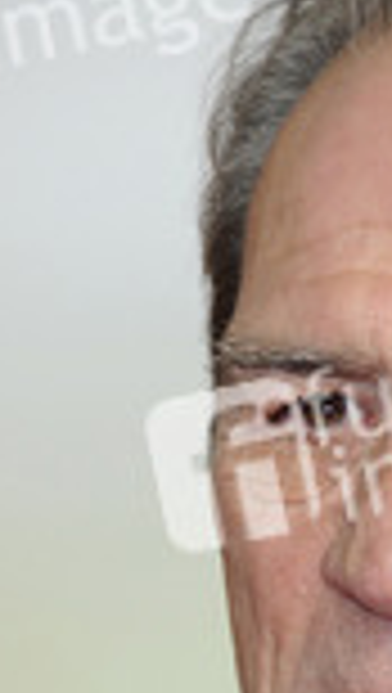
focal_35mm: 814
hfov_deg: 1.5
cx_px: 511
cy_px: 670
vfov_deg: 2.7
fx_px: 14992
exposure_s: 1/125
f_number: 5.6
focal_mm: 300
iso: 800
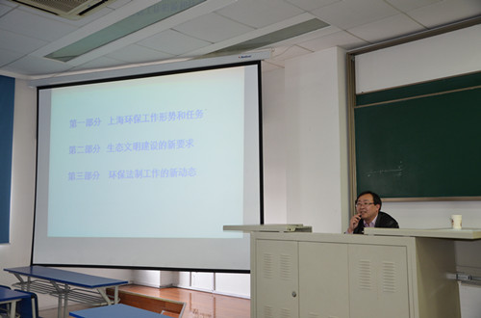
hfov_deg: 53.3
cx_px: 240
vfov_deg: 36.6
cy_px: 159
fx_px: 479
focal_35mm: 36
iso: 560
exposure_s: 1/60
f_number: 3.8
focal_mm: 24
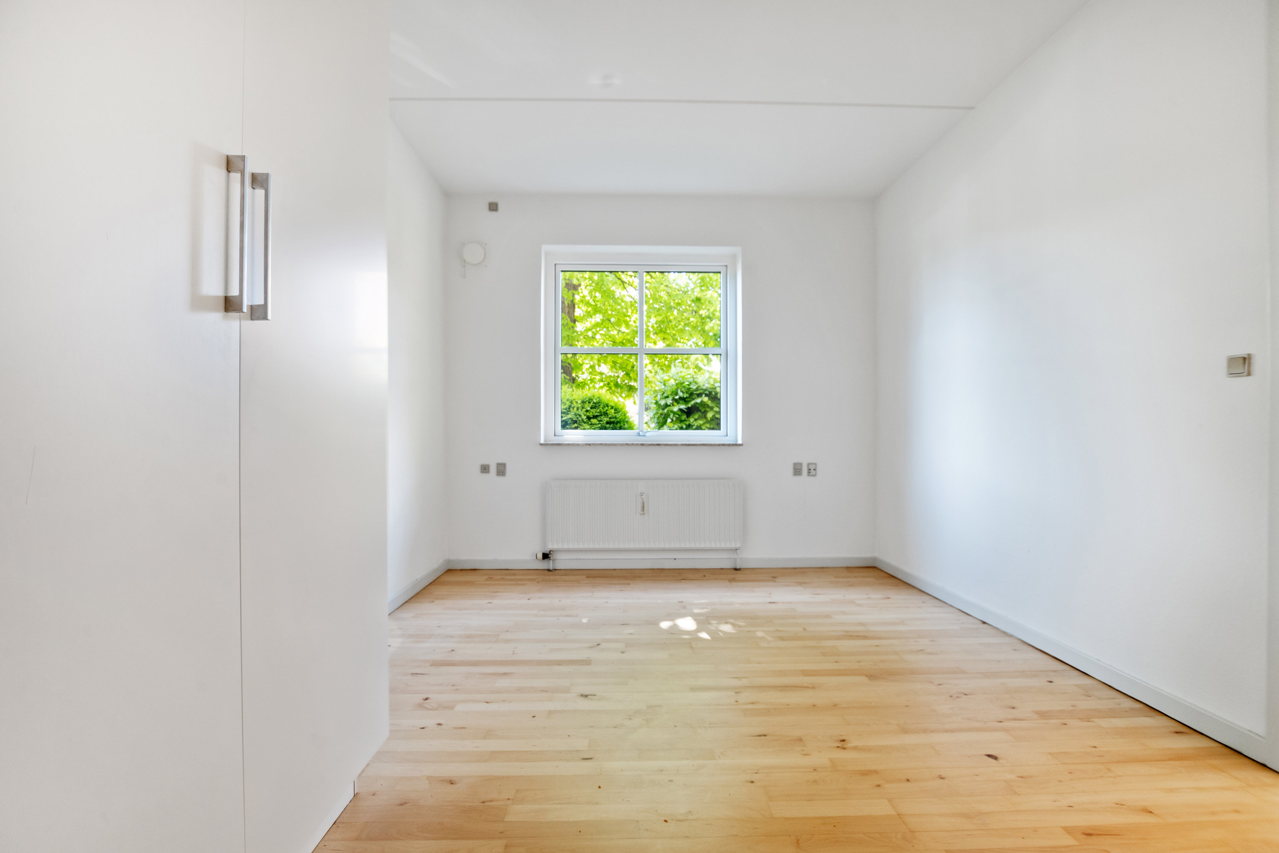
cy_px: 426
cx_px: 640
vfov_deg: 77.3
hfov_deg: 100.4
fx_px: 533
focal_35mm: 15
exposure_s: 1/15
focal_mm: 15
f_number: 8
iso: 1250
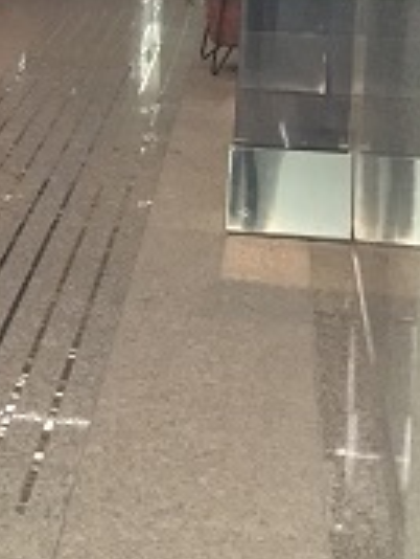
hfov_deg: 13.1
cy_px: 16
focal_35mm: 104
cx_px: -288
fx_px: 1678
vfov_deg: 18.4
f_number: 2.2
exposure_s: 1/24
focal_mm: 4.15
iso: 250
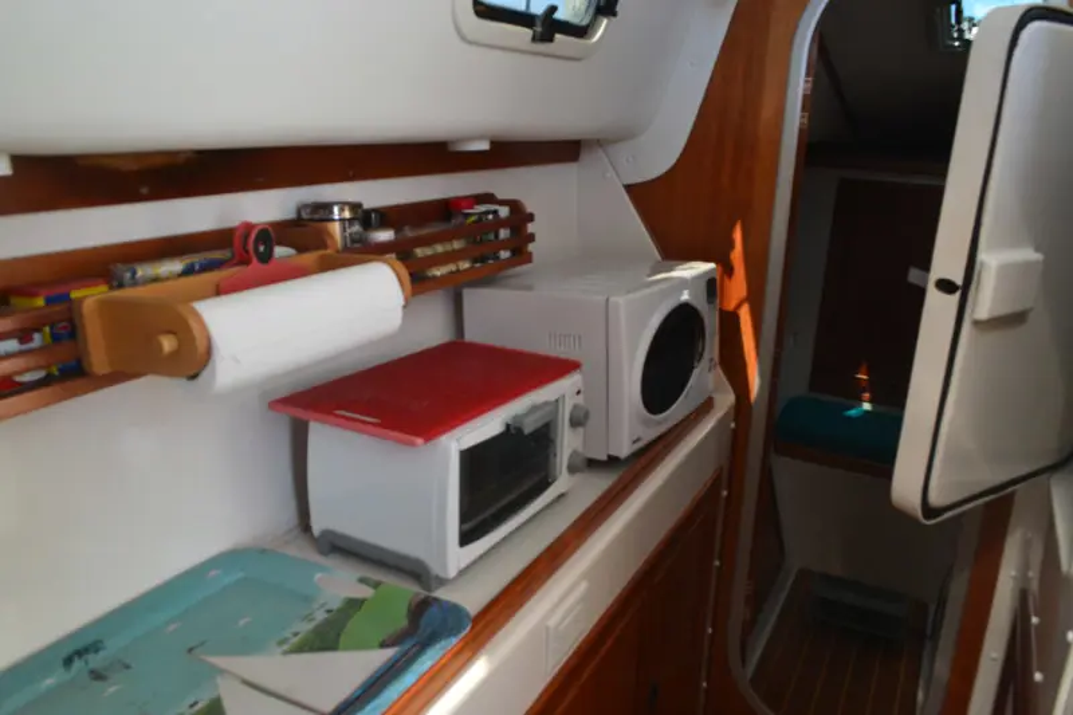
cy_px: 358
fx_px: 805
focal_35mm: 27
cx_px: 536
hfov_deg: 67.4
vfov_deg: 47.9
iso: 720
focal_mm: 18
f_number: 8
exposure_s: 1/60
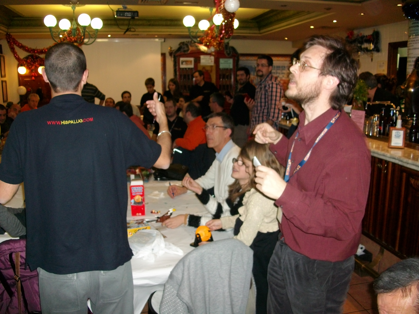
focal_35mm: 32
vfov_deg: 44.2
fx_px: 387
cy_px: 157
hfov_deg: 56.8
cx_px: 210
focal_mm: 5.7
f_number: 2.9
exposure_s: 1/40
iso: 193
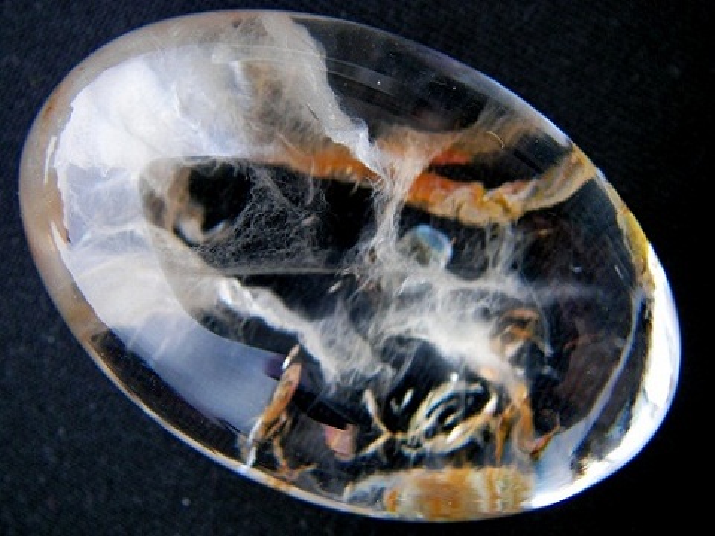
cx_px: 358
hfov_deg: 49.0
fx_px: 785
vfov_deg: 37.7
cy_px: 268
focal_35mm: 38
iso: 100
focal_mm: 6.3
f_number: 3.3
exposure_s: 1/5.4
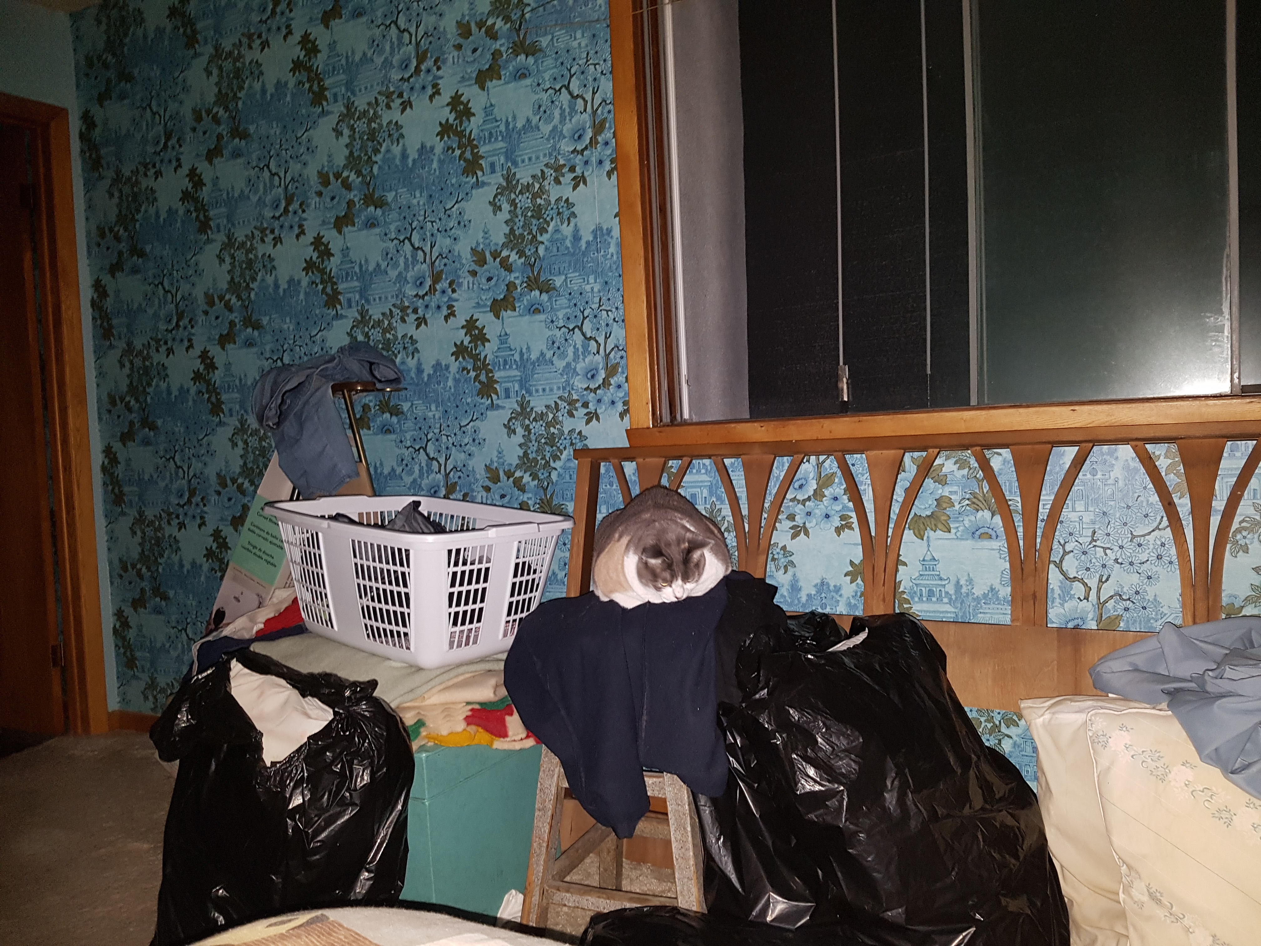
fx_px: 947
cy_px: 473
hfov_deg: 67.3
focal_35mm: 26
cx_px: 630
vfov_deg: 53.1
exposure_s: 1/11
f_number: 1.7
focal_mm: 4.2
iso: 200
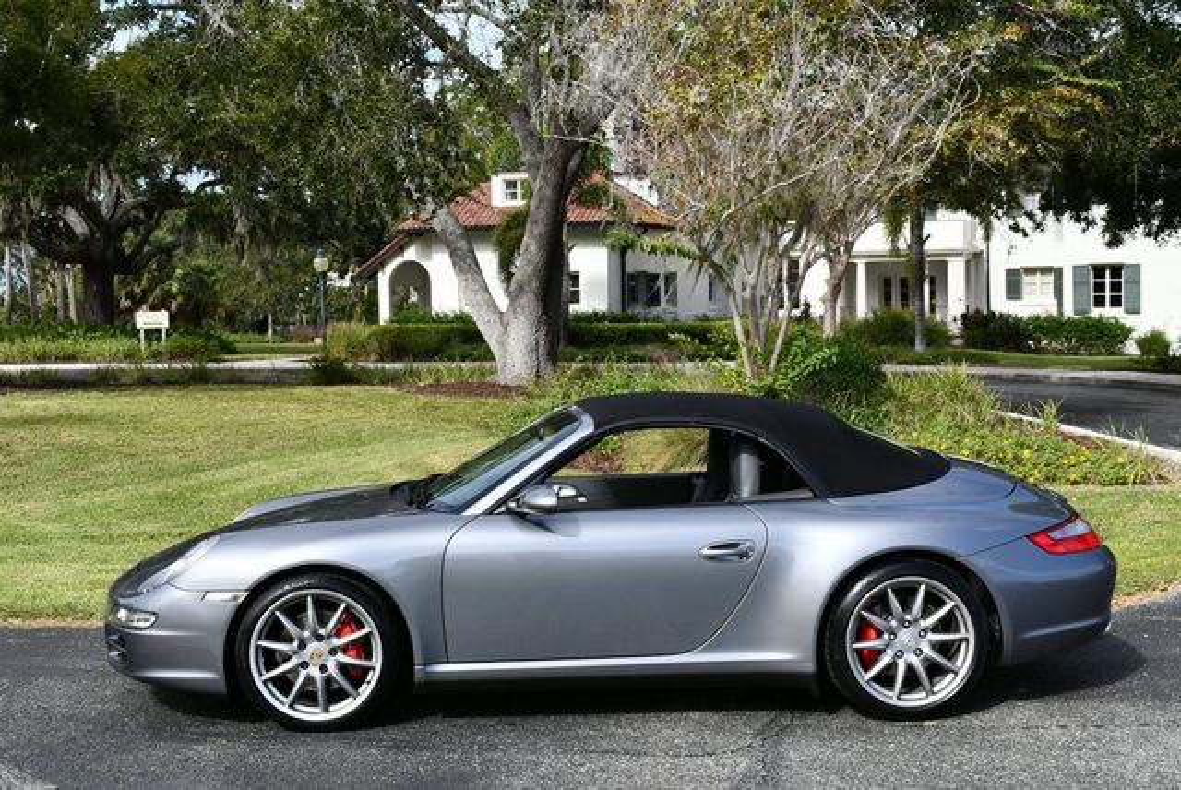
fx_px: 1576
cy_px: 395
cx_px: 590
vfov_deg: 28.1
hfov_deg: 41.1
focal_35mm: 48
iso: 100
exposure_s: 1/250
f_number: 8
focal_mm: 24
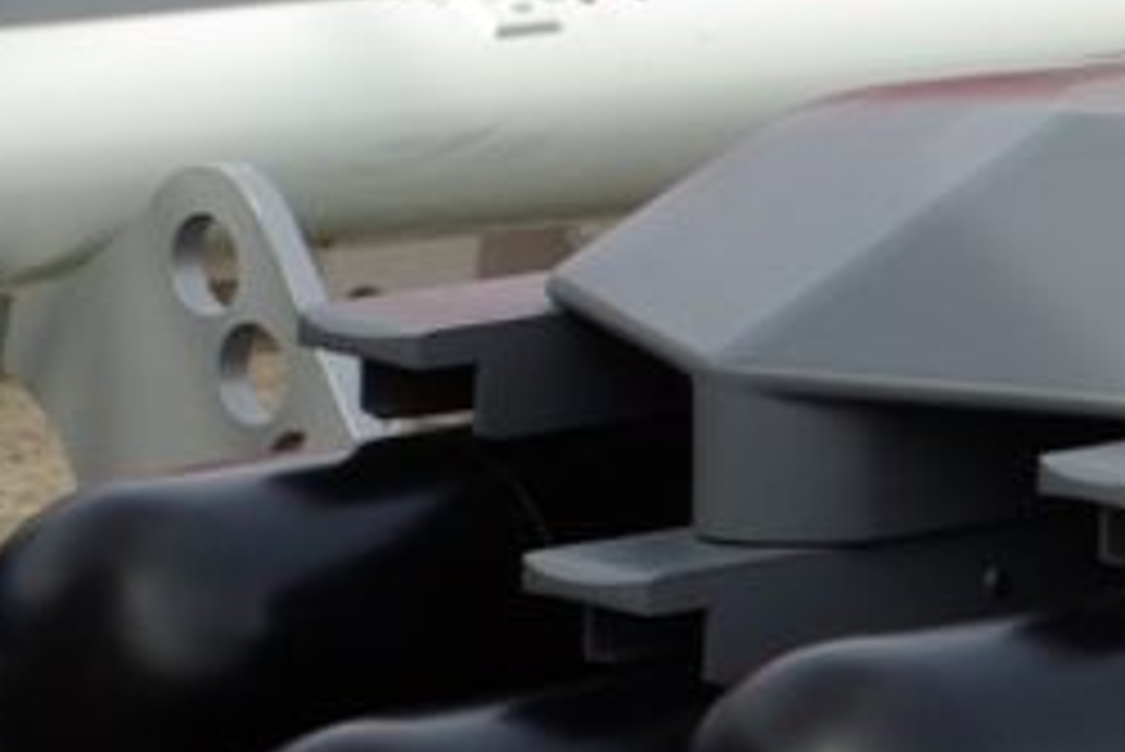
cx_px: 1624
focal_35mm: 254
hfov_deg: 8.0
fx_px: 7927
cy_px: 450
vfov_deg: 5.4
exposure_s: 1/180
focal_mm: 55
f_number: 9.5
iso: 100
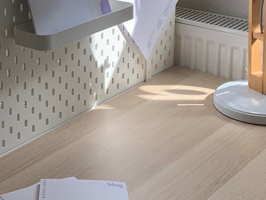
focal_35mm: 78
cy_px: 21
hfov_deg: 24.8
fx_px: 599
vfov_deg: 18.6
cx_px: 77
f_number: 1.8
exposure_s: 1/552
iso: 25
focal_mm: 4.25
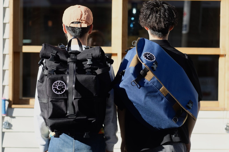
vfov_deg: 16.3
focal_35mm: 84
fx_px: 534
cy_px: 76
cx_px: 114
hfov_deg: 24.2
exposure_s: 1/1000
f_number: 2
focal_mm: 56
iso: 400
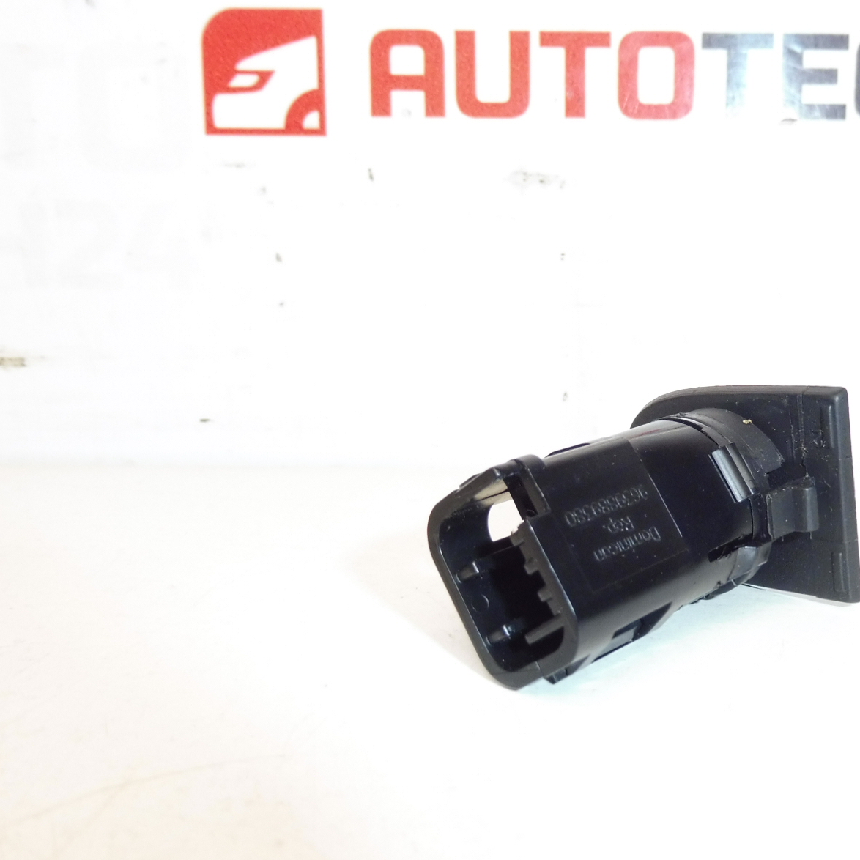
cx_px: 631
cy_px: 434
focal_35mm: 37
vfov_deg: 44.9
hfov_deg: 43.7
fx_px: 1040
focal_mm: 4.3
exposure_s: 1/250
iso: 200
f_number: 3.5
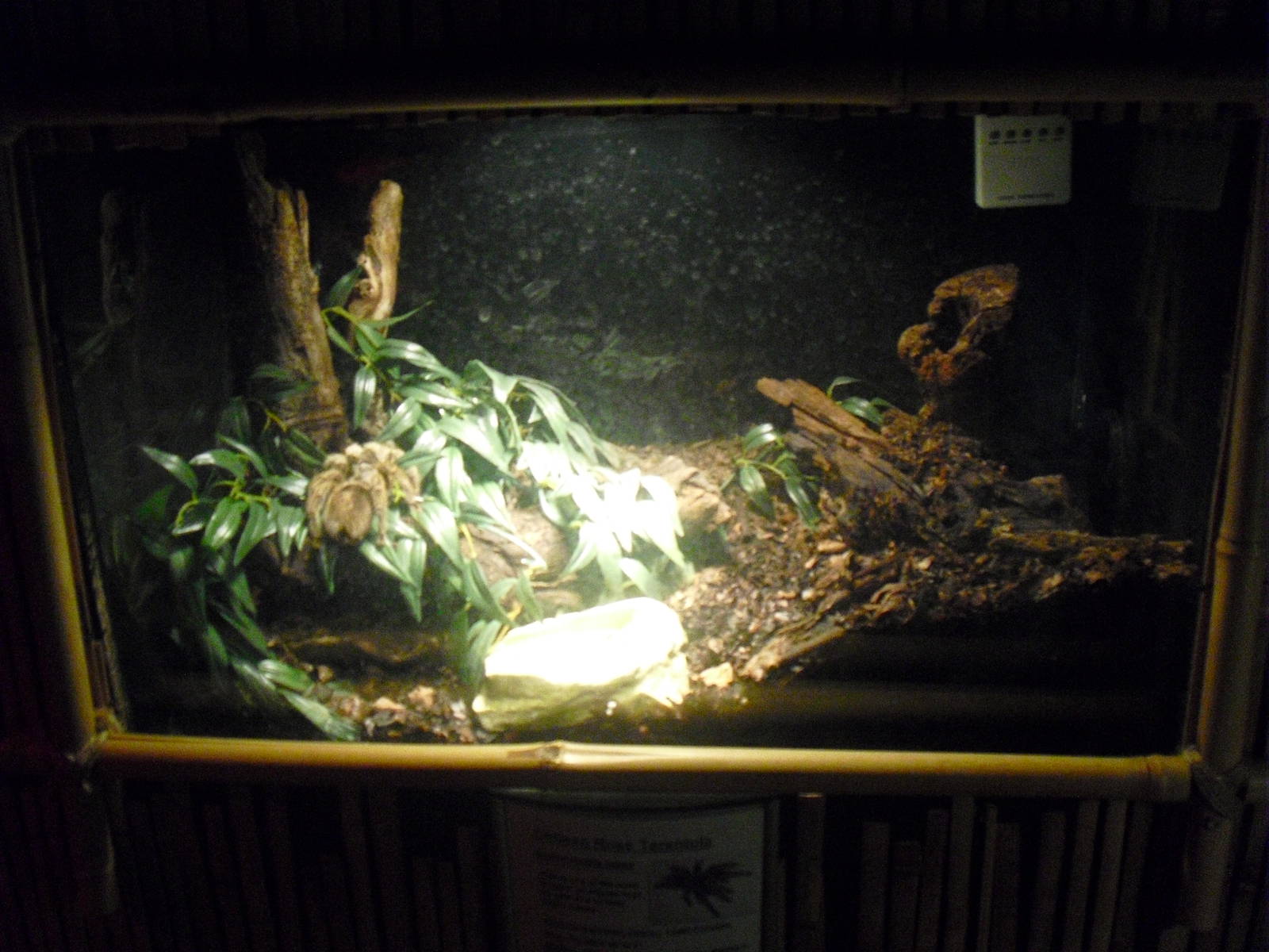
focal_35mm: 36
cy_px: 476
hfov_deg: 51.4
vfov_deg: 39.7
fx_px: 1320
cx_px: 634
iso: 800
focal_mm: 6.3
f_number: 3.1
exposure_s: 1/60
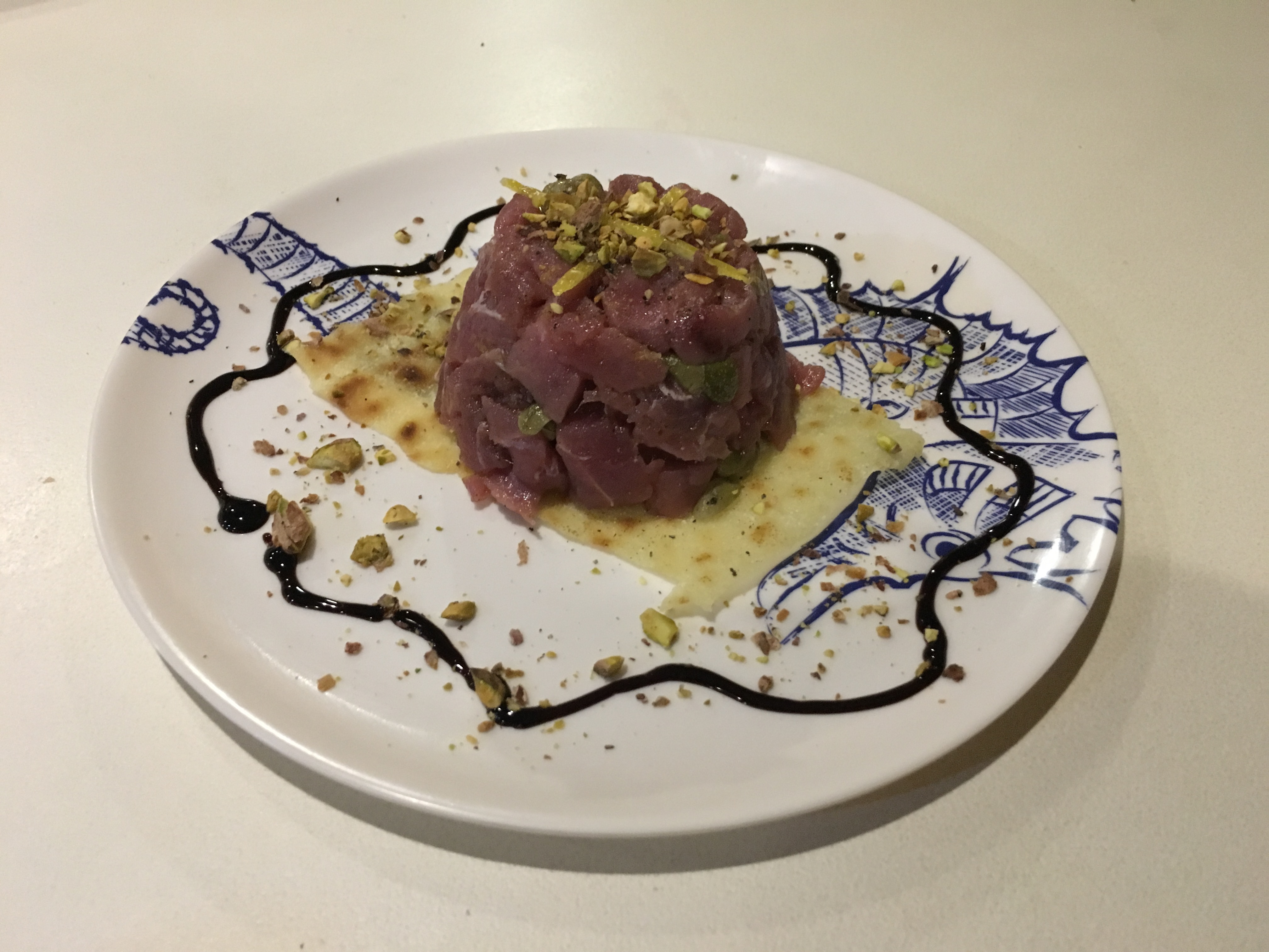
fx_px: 1063
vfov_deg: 48.2
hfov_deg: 61.7
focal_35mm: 29
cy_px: 476
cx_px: 634
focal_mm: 4.15
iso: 400
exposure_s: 1/17
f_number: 2.2
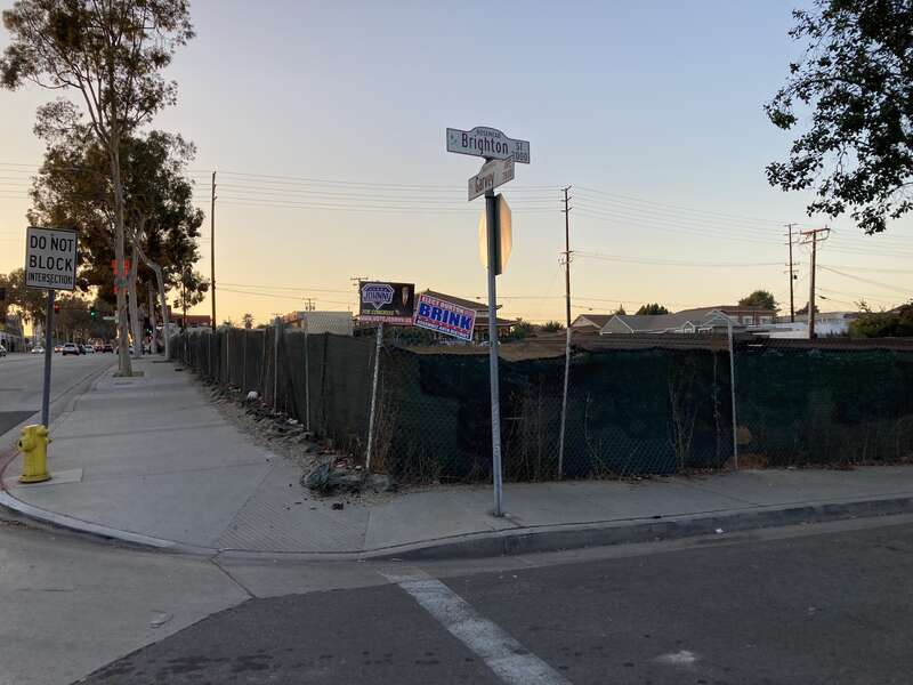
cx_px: 456
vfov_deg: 49.7
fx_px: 739
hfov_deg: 63.4
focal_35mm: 28
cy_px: 342
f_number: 1.8
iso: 20
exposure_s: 1/505
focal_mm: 3.99
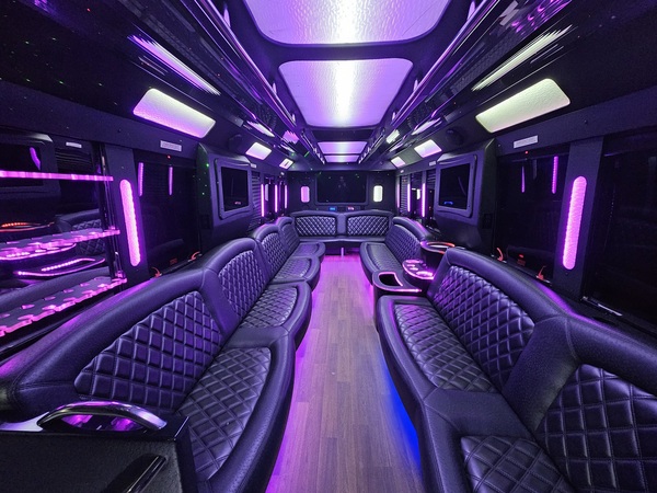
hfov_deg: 106.2
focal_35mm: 13
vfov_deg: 89.9
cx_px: 328
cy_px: 246
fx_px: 247
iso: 640
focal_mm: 2.2
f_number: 2.2
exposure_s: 1/25
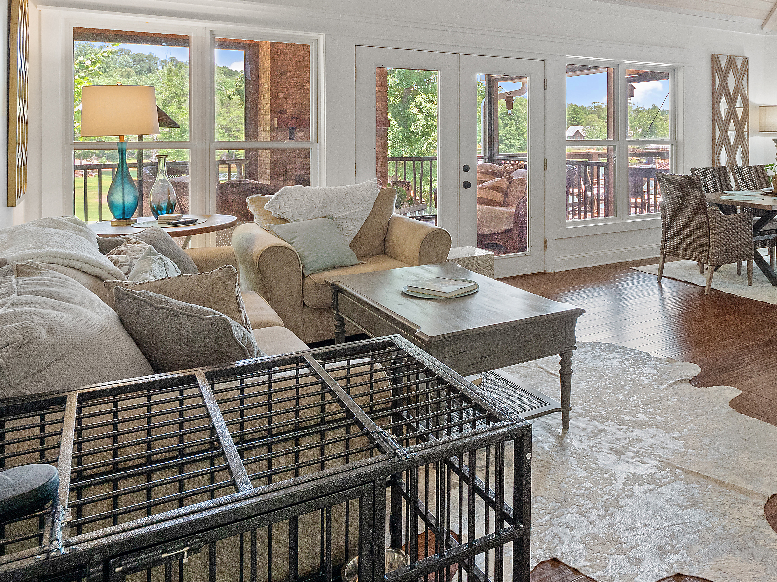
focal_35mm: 29
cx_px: 562
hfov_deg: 59.1
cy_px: 137
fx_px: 651
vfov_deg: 46.3
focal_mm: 9
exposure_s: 1/15
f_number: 5.6
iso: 400
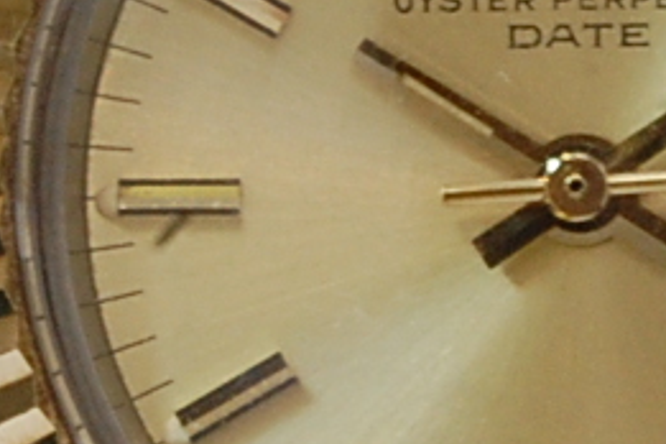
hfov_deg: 2.7
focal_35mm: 778
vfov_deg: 1.8
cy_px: -41
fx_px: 14392
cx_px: 510
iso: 800
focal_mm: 90
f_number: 22
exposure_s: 1/6
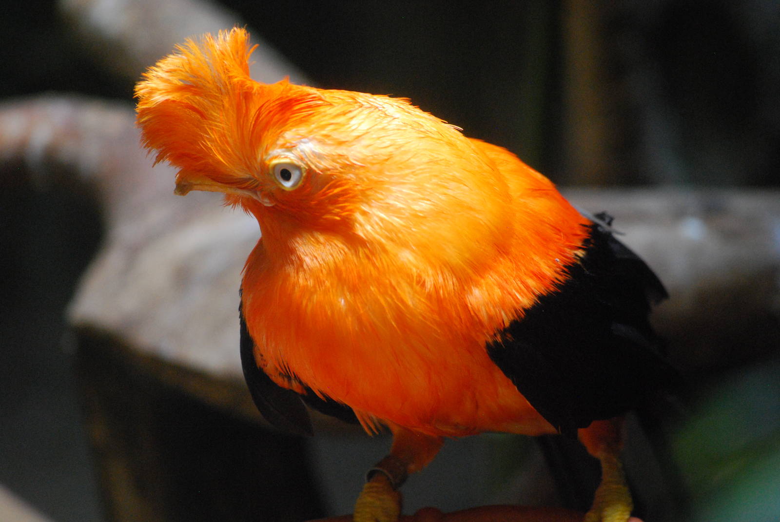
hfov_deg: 6.9
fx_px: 6508
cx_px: 390
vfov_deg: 4.6
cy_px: 261
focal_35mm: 300
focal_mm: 200
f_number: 5.6
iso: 1600
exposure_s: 1/160
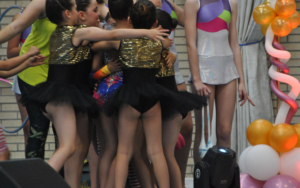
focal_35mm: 421
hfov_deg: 5.0
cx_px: 160
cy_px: 57
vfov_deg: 3.1
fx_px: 3442
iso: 800
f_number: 6.3
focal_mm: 200
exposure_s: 1/80
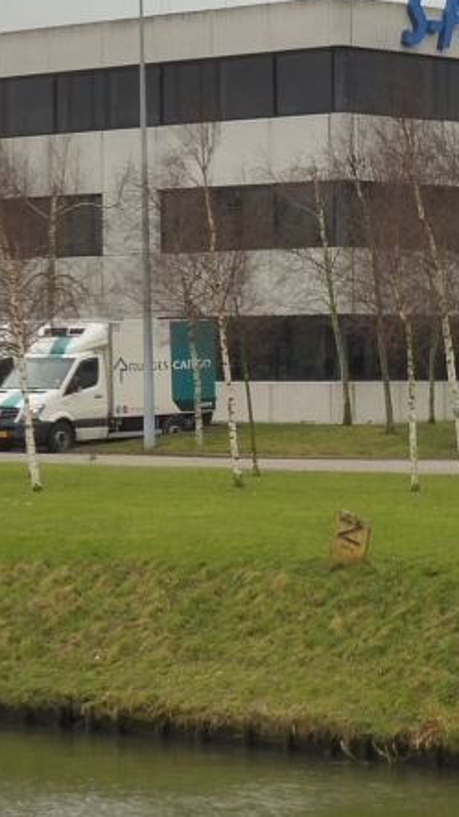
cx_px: -334
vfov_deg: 13.7
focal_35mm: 156
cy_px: 216
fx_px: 3377
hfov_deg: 7.6
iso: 100
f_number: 4.8
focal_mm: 11
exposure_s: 1/80
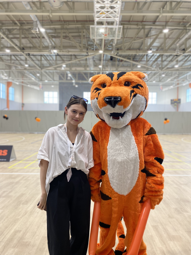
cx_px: 96
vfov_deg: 67.3
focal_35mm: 26
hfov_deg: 53.1
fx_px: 191
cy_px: 128
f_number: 1.8
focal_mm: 4.25
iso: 125
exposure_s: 1/119
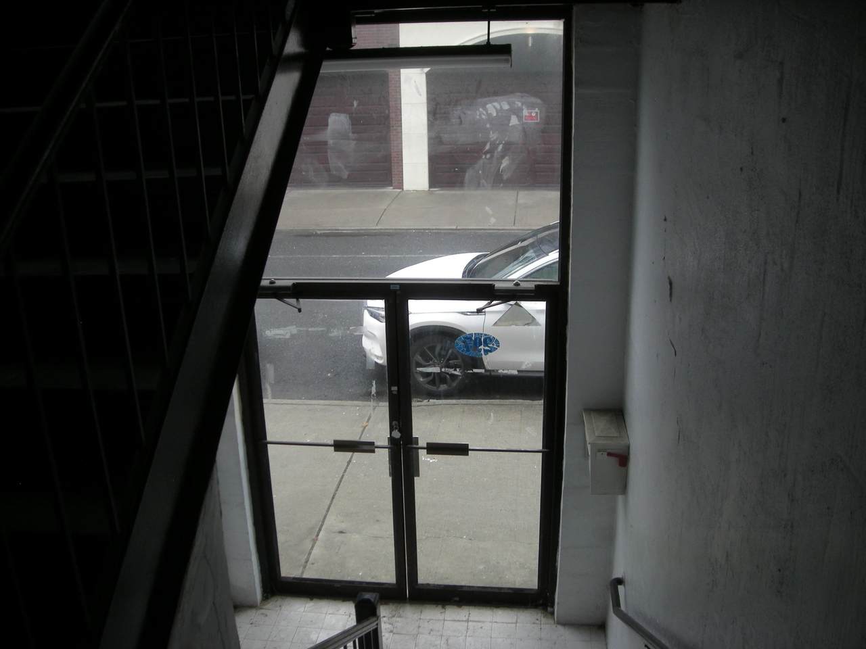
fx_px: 876
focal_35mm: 35
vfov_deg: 40.7
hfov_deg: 52.6
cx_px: 433
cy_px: 324
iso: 99
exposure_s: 1/75
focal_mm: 5.7
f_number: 2.8
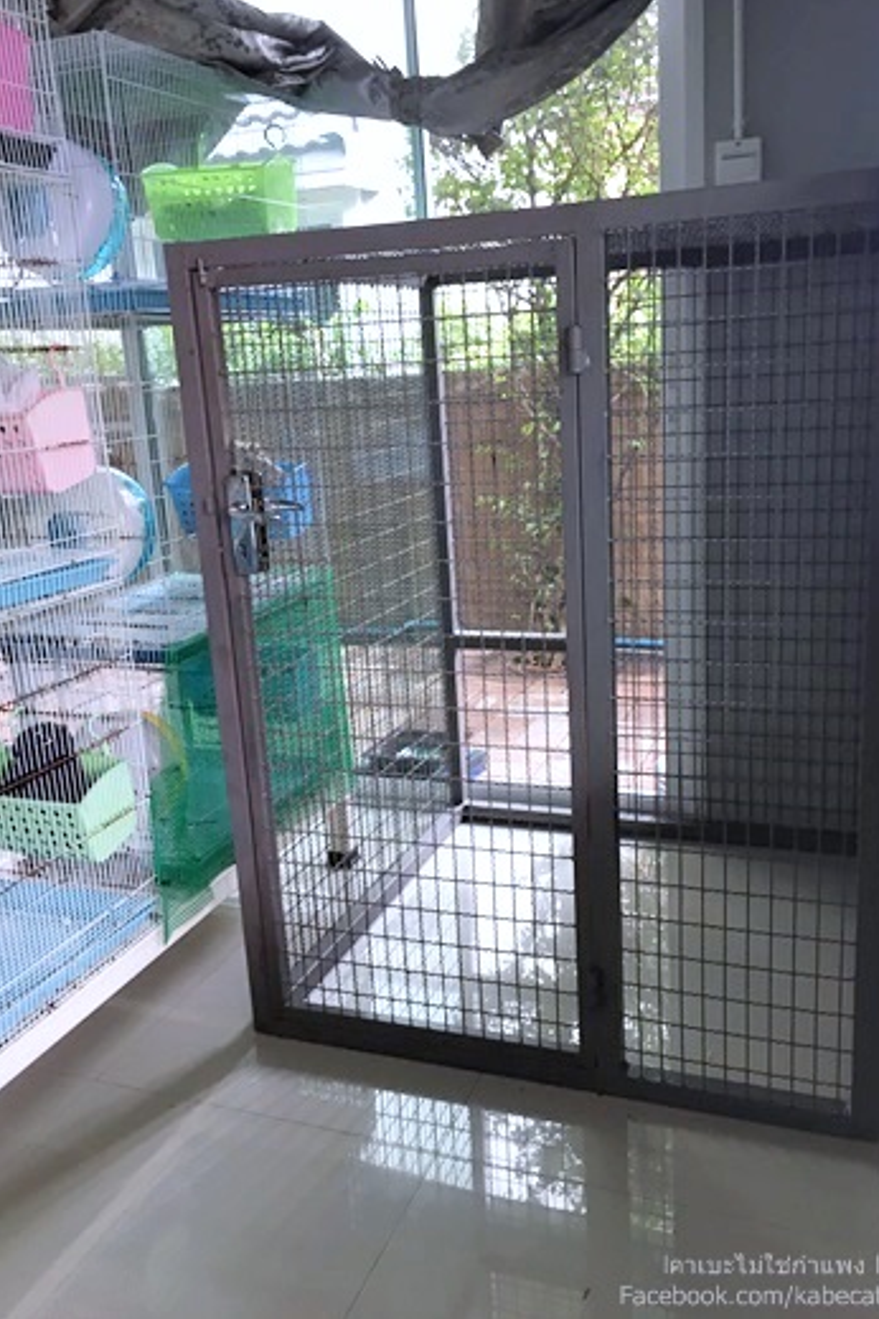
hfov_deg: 42.3
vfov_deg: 60.3
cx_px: 424
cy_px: 647
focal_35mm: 31
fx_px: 1135
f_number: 2.2
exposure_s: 1/33
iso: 80
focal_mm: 4.15
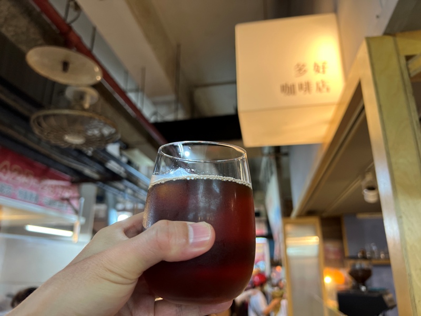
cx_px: 210
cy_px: 158
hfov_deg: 67.3
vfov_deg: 53.1
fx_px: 316
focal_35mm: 26
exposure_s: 1/60
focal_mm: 5.7
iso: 80
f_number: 1.5
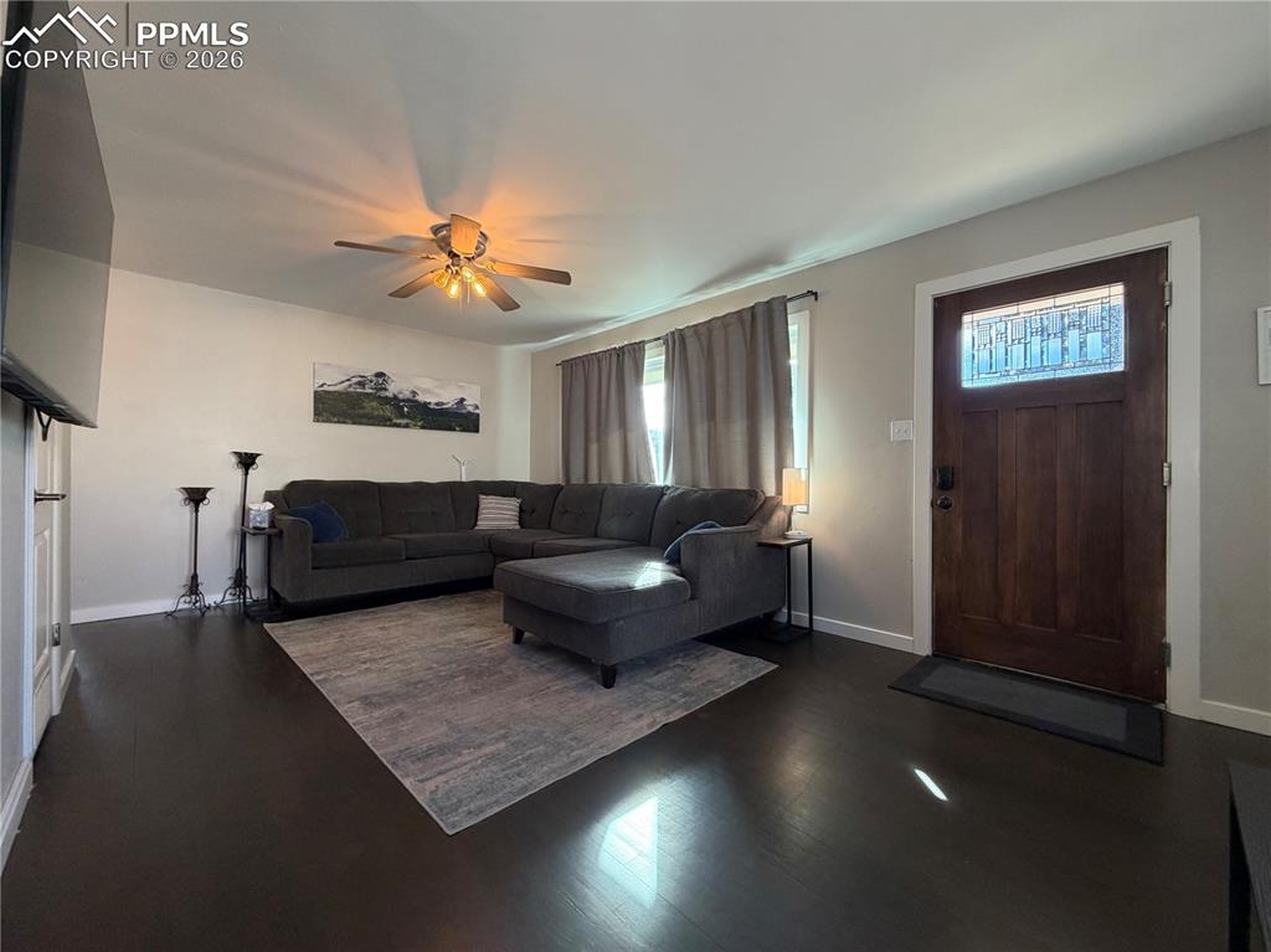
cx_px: 636
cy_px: 476
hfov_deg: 102.1
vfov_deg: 85.6
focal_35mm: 14
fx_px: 514
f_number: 2.2
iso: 160
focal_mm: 2.22
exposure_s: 1/60
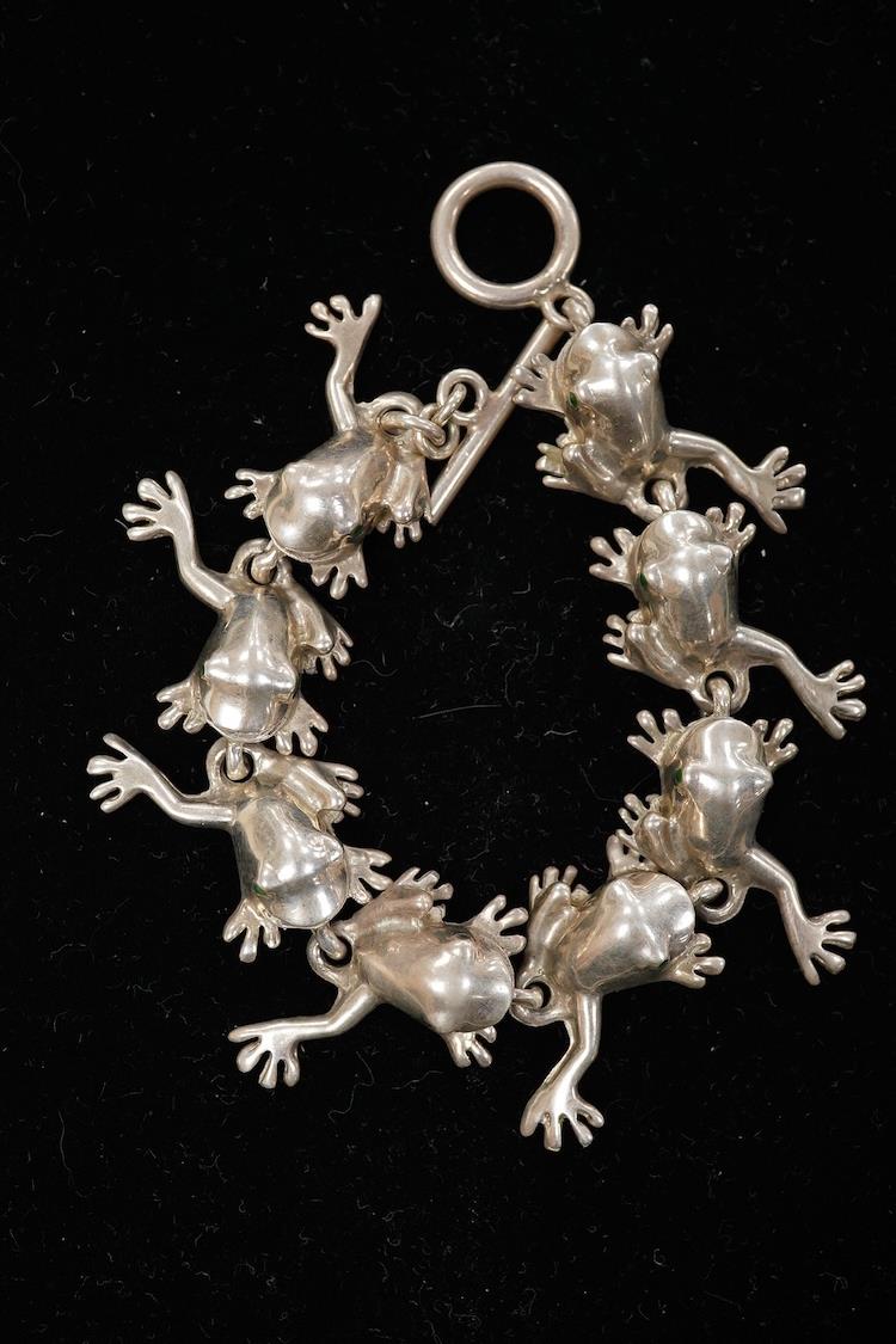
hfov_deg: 29.9
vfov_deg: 43.6
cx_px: 448
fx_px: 1680
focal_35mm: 45
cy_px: 672
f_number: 10
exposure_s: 1/200
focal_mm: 30
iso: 2500
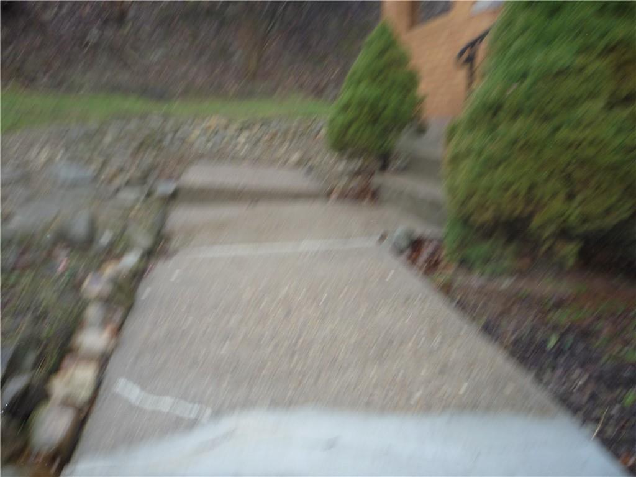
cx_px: 318
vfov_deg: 46.8
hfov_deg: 60.0
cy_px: 238
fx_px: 551
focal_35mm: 30
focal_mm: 5.2
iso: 100
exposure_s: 1/30
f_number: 3.3
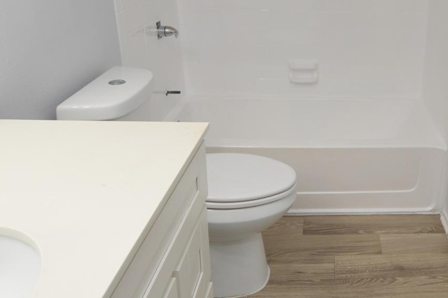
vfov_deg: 38.4
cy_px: 101
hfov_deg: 52.9
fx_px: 423
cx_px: 345
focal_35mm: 34
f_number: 5
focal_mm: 12
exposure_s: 1/100
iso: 400
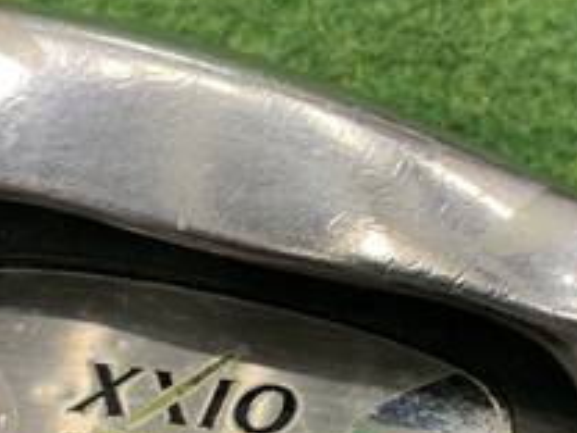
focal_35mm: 80
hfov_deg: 24.4
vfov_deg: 18.0
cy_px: 430
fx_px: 1333
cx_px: 308
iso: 200
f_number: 1.8
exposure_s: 1/60
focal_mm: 4.25
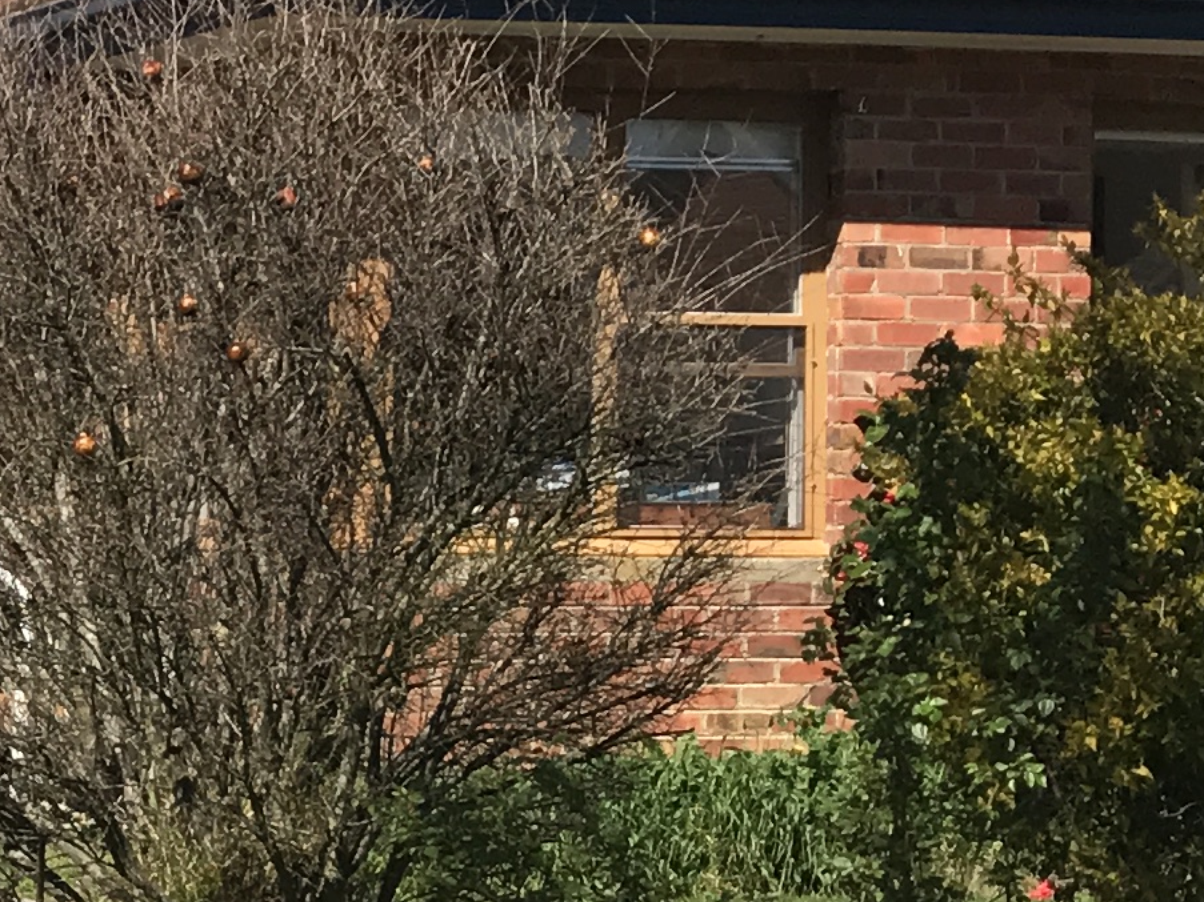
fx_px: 4347
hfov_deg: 14.7
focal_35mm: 125
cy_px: 646
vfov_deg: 11.8
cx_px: -579
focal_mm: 3.99
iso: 20
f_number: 1.8
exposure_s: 1/1996
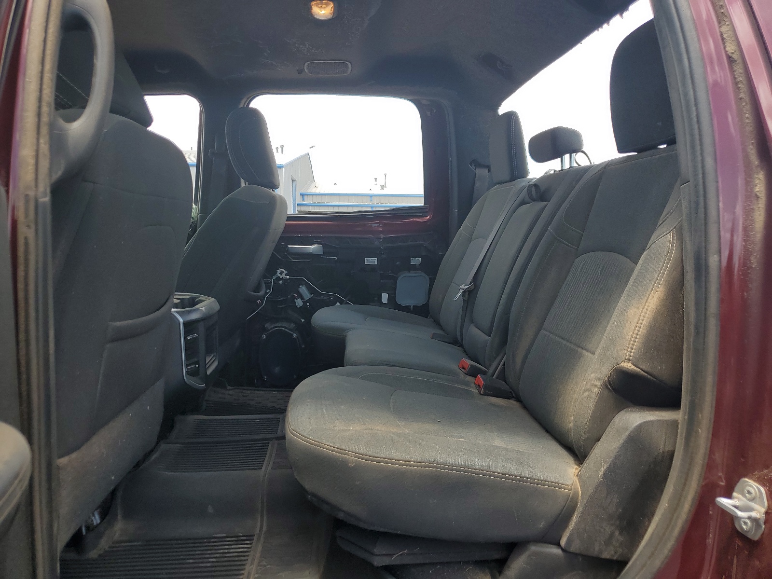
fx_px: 580
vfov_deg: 53.1
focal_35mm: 26
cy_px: 290
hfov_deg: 67.3
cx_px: 386
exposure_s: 1/833
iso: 50
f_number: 1.5
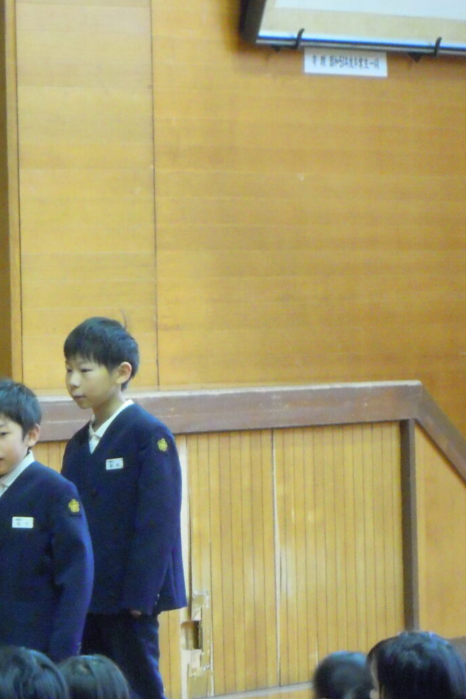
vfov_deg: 7.5
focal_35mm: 274
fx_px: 5320
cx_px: 8
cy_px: 383
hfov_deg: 5.0
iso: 800
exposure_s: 1/6
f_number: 6.6
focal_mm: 25
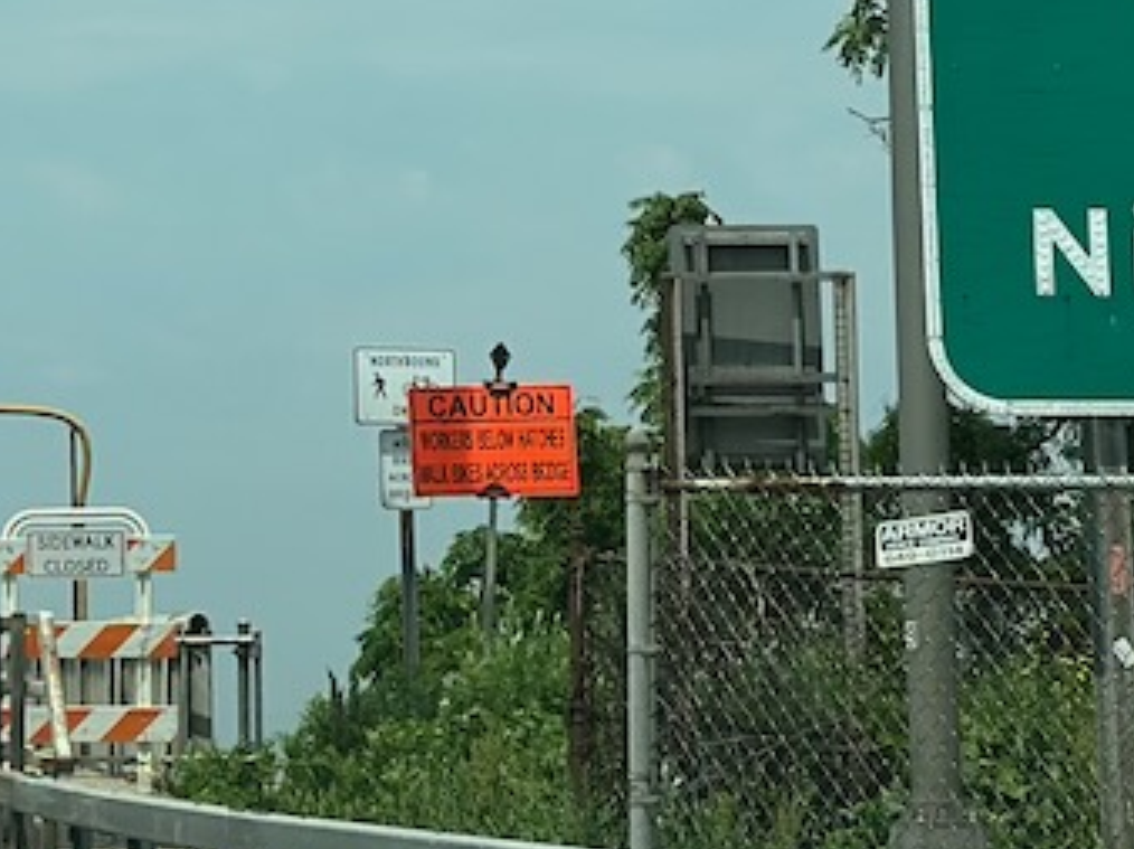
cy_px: -17
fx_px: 5958
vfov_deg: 8.1
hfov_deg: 10.7
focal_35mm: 182
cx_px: -84
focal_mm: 6.86
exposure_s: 1/8929
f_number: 1.78
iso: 80
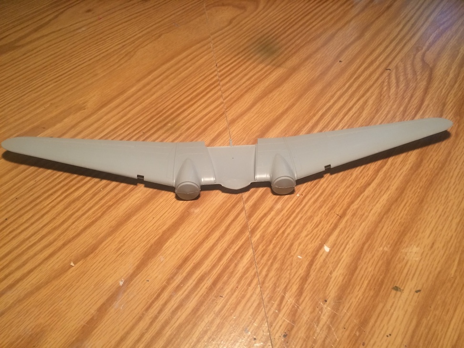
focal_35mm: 30
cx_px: 232
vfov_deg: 46.8
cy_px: 174
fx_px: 402
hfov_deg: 60.0
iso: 40
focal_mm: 4.12
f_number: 2.2
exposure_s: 1/30
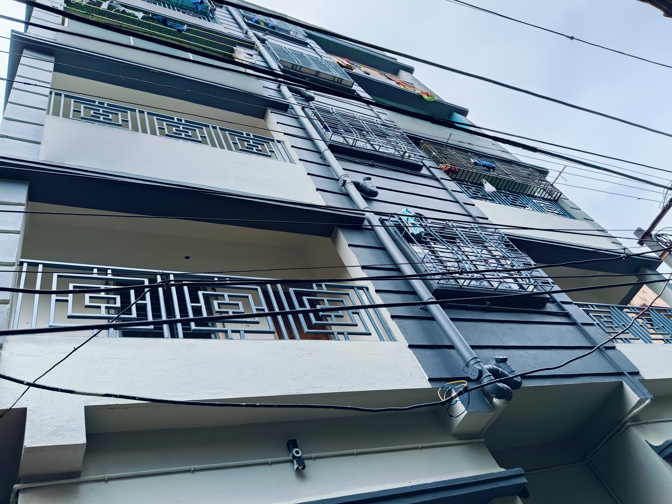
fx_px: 505
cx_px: 336
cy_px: 252
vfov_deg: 53.1
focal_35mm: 26
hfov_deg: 67.3
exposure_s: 1/523
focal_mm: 4.84
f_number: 1.8
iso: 80
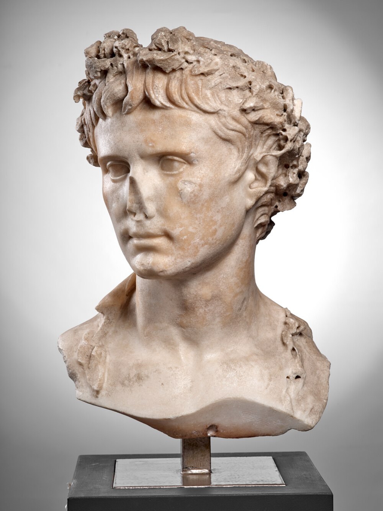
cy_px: 256
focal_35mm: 63
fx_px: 929
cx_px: 192
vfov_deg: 30.7
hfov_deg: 23.3
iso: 200
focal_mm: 80
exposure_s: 1/125
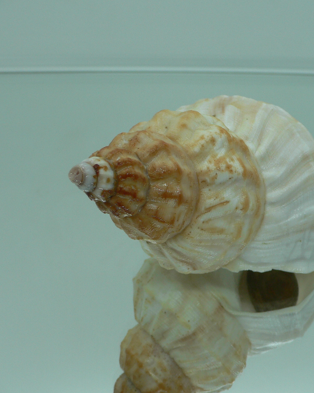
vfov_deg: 40.3
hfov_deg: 32.5
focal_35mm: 46
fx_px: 534
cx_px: 211
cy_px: 197
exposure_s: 1/80
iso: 80
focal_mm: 4.6
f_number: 2.8
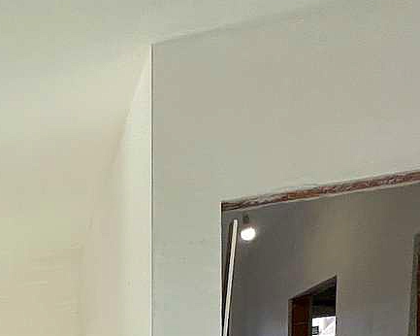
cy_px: 531
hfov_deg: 32.4
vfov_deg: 24.5
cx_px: -117
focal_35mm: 44
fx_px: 547
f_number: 1.8
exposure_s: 1/399
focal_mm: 1.57
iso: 32
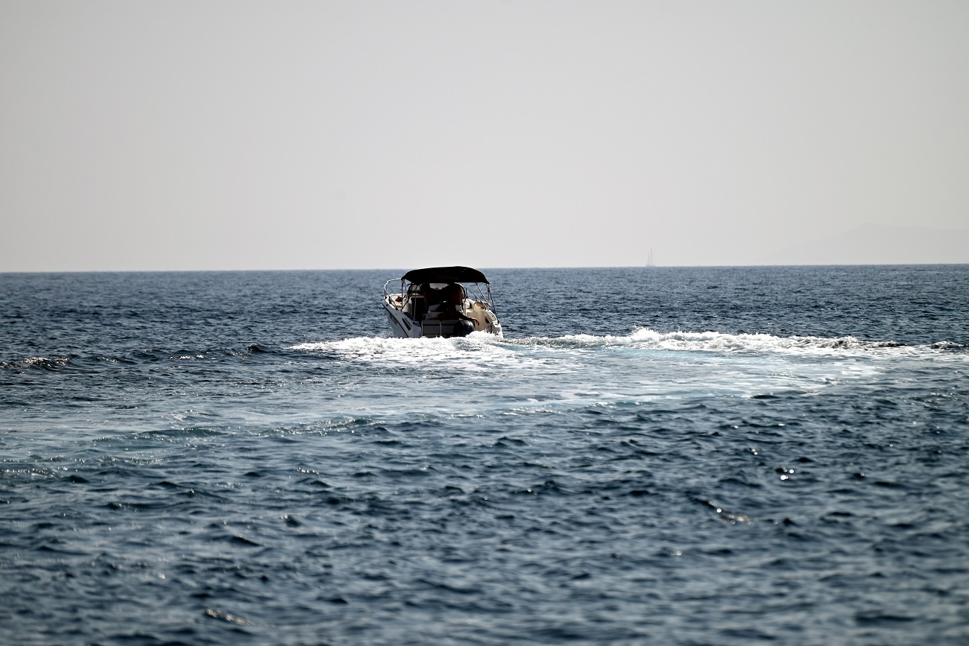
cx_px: 484
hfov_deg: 6.9
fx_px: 8075
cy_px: 323
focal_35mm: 300
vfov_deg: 4.6
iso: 100
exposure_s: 1/1250
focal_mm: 300
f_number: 6.3
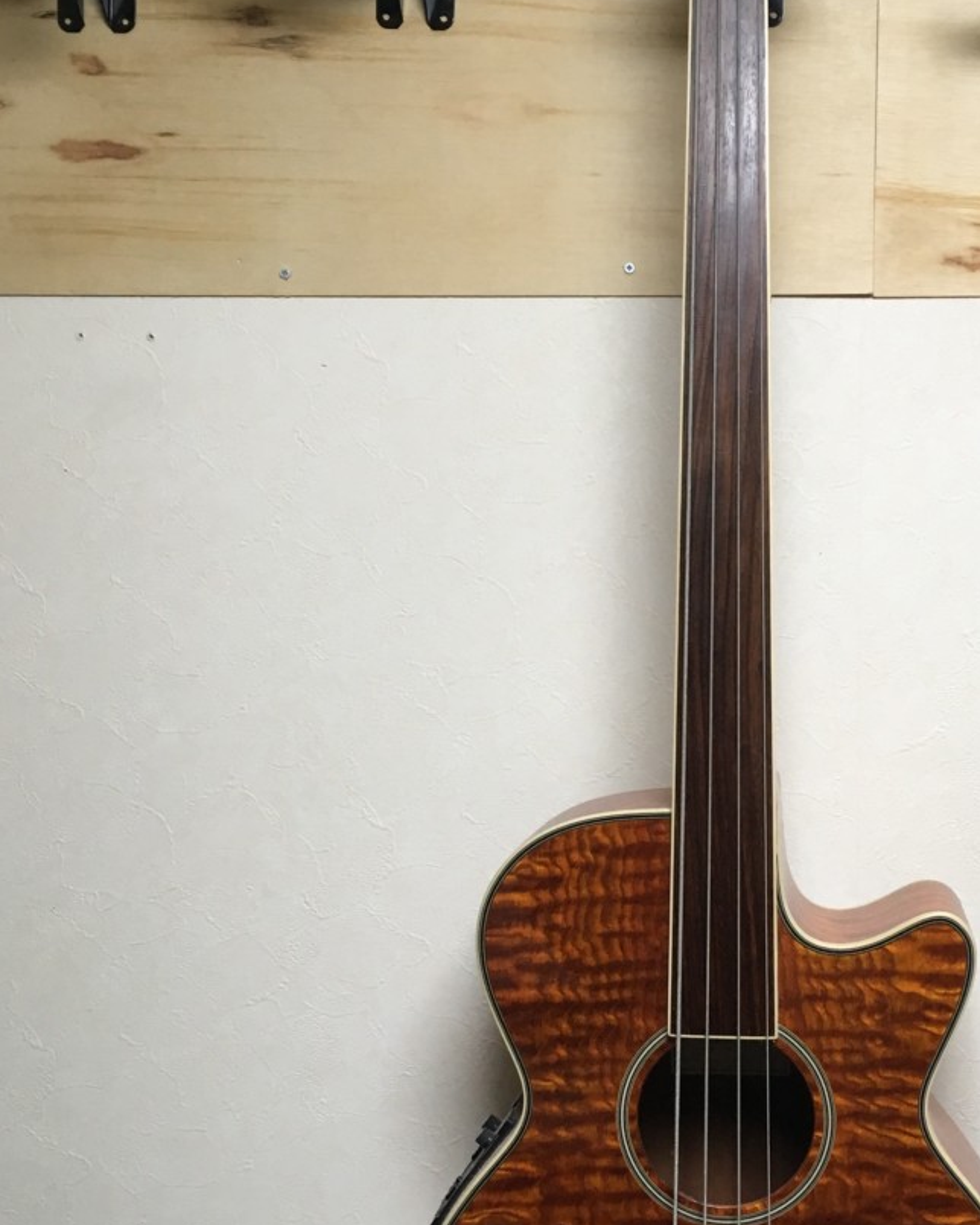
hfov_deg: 31.1
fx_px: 1740
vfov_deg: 38.8
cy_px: 666
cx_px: 694
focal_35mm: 48
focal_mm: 4.15
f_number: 2.2
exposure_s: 1/30
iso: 80
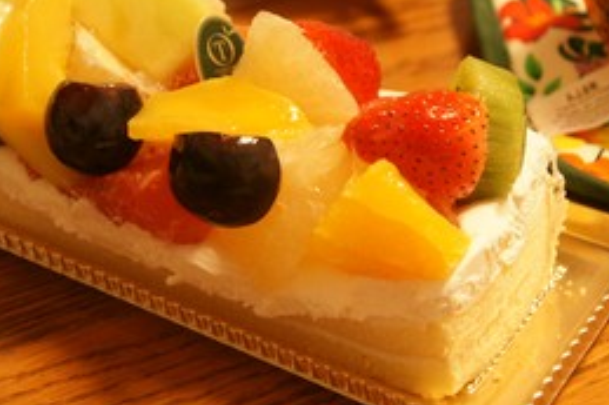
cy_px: 119
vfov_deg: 18.5
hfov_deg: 27.7
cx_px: 372
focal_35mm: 73
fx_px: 1233
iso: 800
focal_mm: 30
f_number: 4.5
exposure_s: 1/20
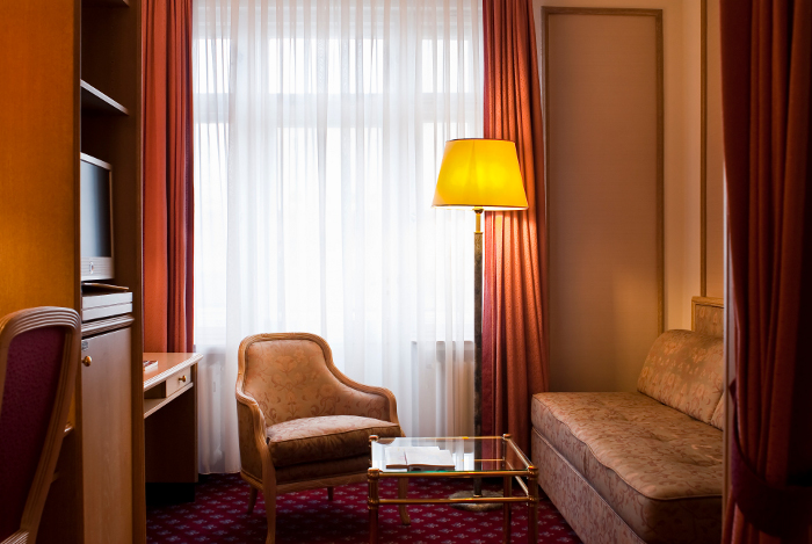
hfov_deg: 53.1
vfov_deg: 37.0
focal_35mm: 36
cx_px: 406
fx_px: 813
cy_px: 272
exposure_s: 1/4
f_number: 5.6
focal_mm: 24
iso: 100
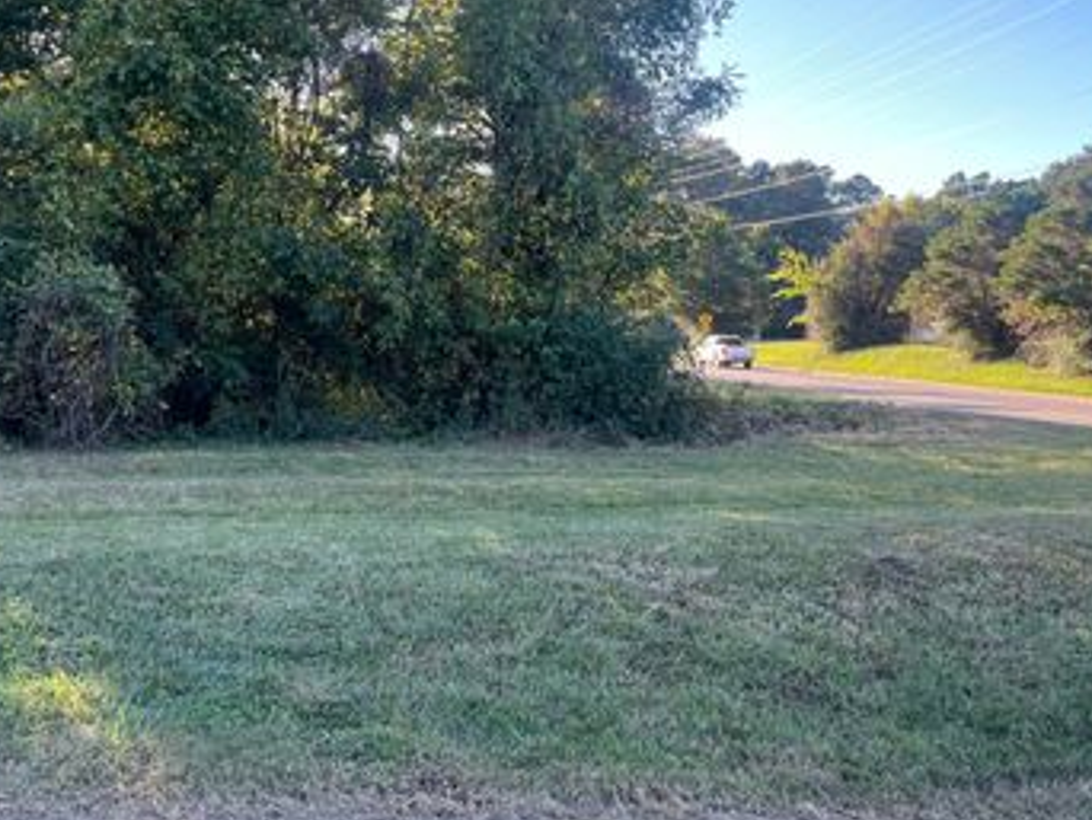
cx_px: 393
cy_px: 263
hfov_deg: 48.4
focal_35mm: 38
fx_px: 1200
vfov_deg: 37.3
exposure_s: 1/362
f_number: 1.6
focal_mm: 5.1
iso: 50
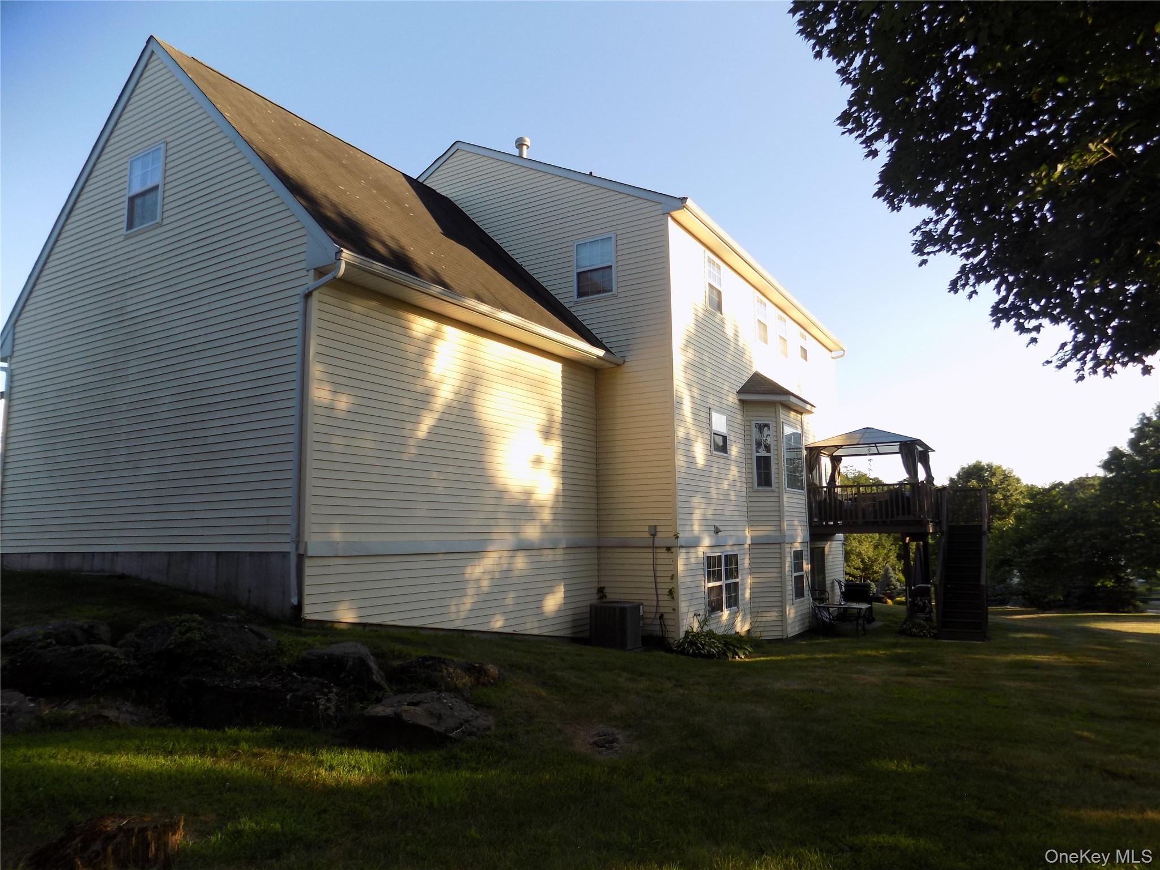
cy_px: 435
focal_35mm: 23
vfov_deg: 58.9
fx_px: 771
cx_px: 580
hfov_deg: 73.9
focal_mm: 4
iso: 80
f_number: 3.1
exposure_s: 1/250
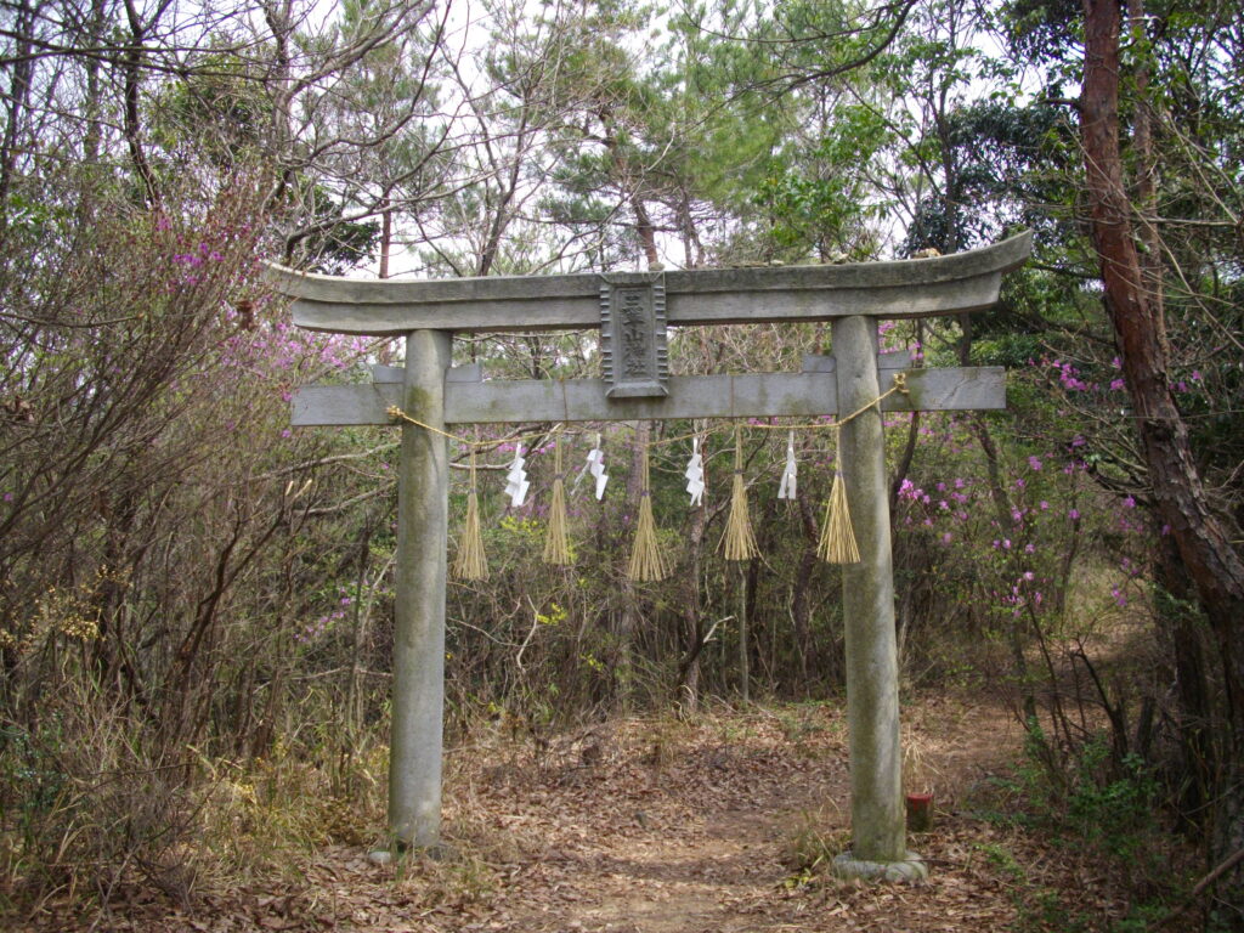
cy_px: 466
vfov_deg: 38.7
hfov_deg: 50.1
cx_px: 622
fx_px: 1330
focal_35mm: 37
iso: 100
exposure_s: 1/500
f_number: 2.8
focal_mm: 6.2
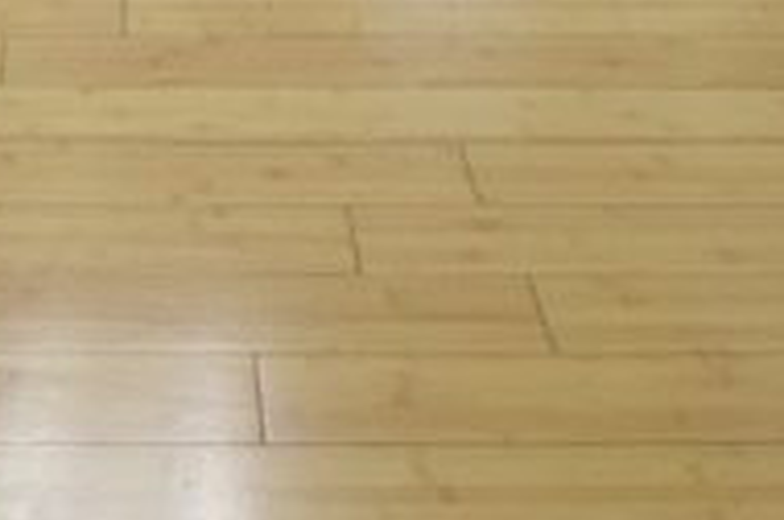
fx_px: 1761
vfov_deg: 12.0
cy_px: -873
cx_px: 74
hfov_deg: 24.4
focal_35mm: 81
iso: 560
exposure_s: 1/60
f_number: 4
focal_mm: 10
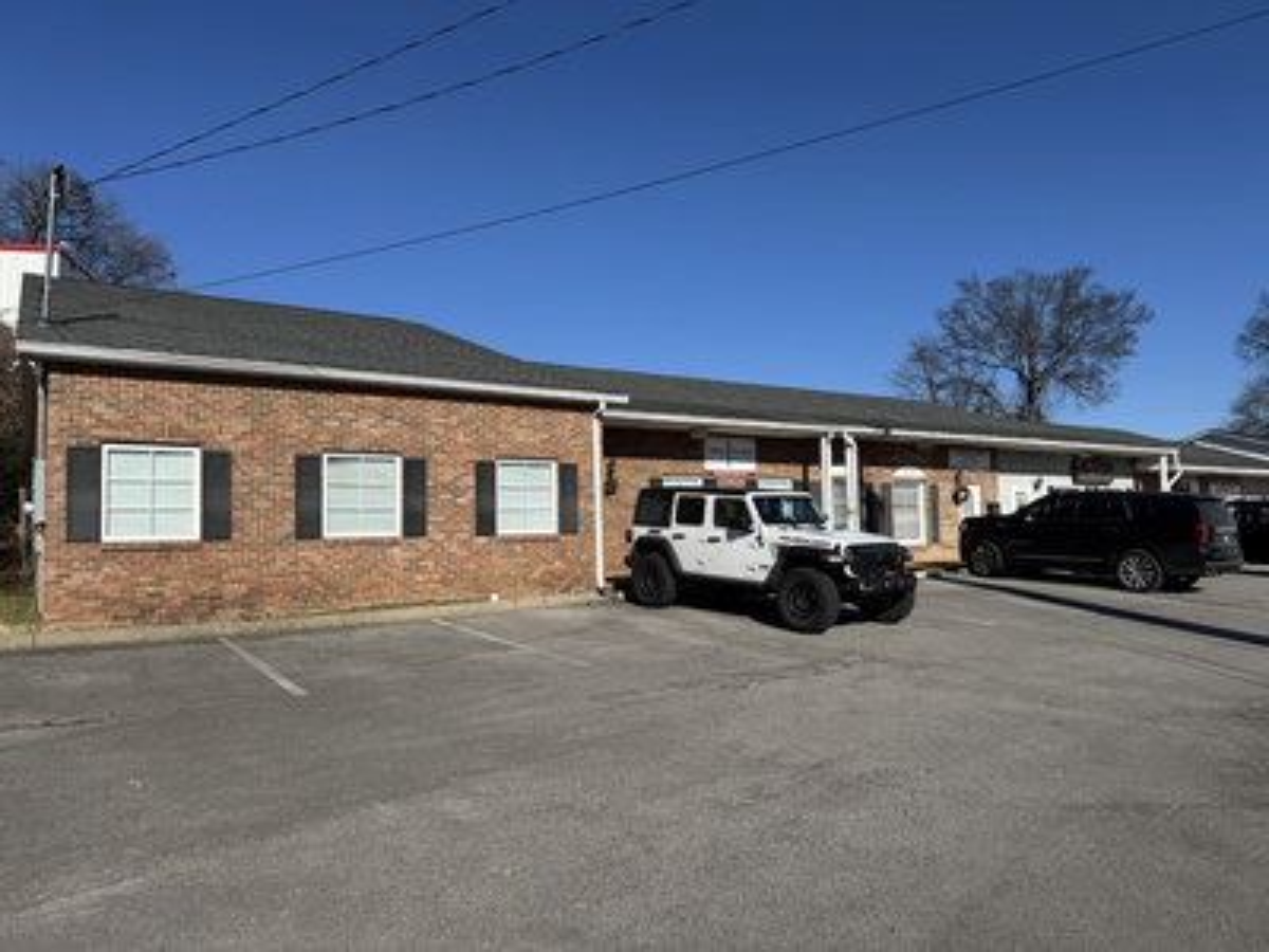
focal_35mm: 24
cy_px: 476
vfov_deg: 56.8
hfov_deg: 71.6
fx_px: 880
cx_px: 634
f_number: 1.78
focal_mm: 6.76
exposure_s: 1/7092
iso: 80
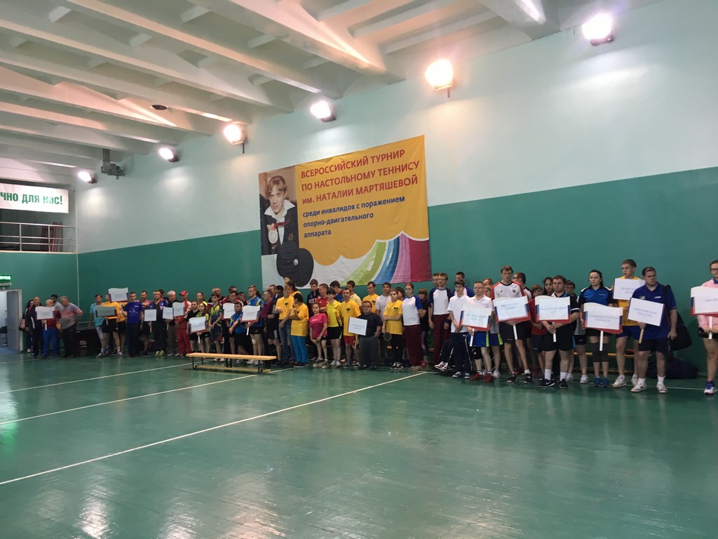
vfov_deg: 48.2
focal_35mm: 29
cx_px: 359
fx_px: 602
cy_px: 270
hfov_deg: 61.7
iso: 80
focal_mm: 4.15
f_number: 2.2
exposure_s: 1/33
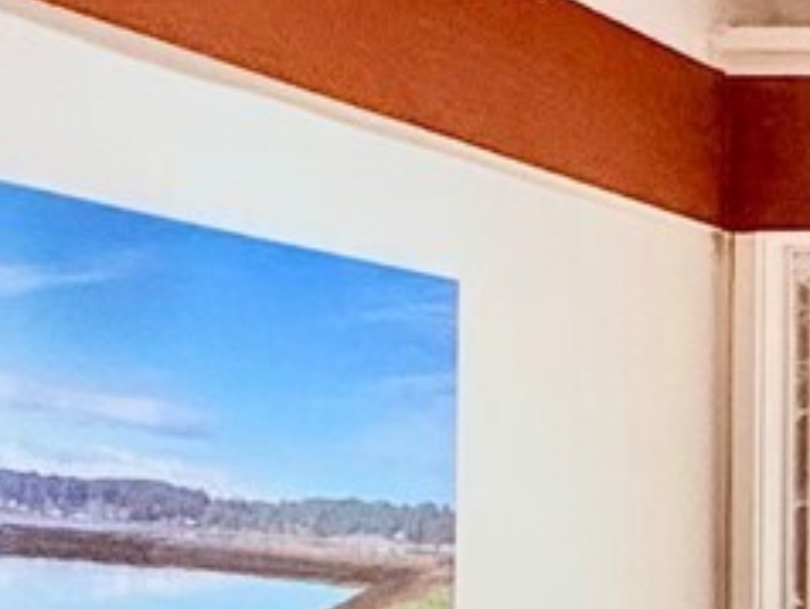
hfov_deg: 14.6
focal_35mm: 94
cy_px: 534
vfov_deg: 15.6
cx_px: 1875
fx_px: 2202
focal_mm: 2.22
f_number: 2.2
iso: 320
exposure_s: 1/120
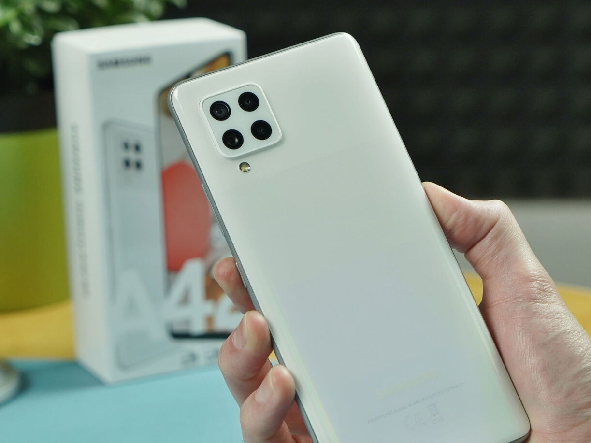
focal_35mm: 83
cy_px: 288
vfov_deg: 17.7
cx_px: 368
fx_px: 1417
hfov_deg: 23.5
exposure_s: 1/160
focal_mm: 55
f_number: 5
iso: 800
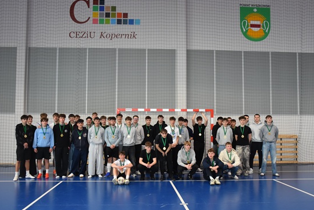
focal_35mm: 33
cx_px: 157
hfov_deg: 57.2
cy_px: 108
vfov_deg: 40.0
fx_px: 288
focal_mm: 20
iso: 800
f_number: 4
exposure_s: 1/60
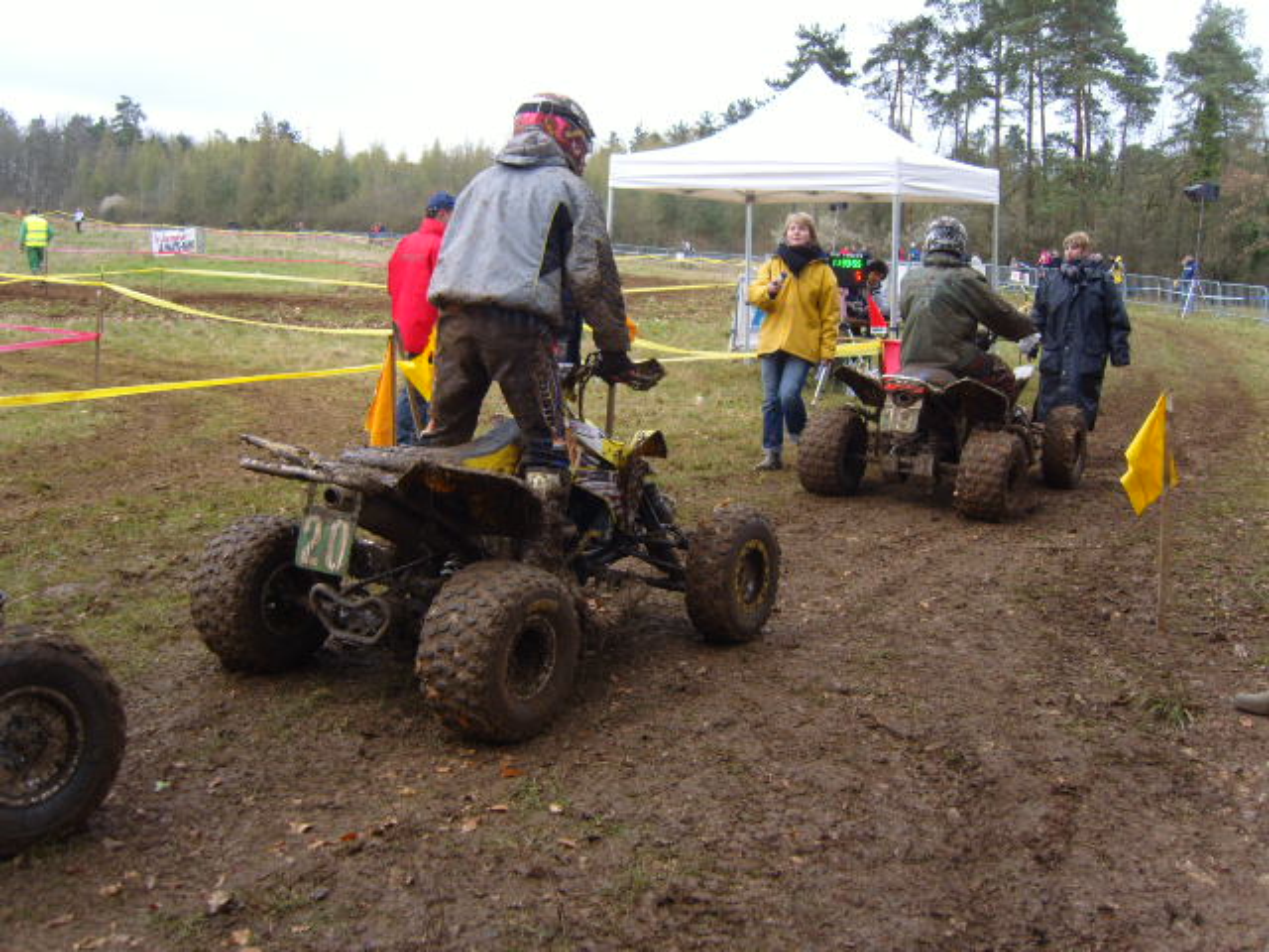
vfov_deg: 40.7
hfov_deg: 52.6
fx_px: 1283
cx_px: 634
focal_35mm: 35
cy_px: 476
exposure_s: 1/250
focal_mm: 7.4
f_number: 2.8
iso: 80
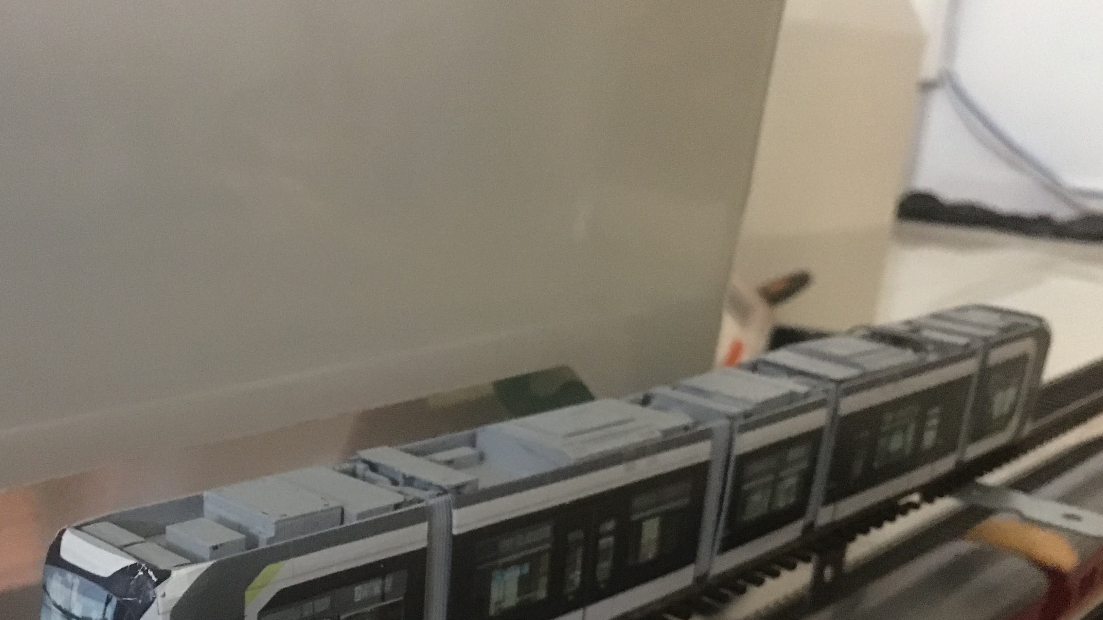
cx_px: 417
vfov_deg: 28.3
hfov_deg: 48.9
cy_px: 511
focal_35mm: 41
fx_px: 1199
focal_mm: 4.15
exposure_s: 1/17
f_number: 2.2
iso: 1000
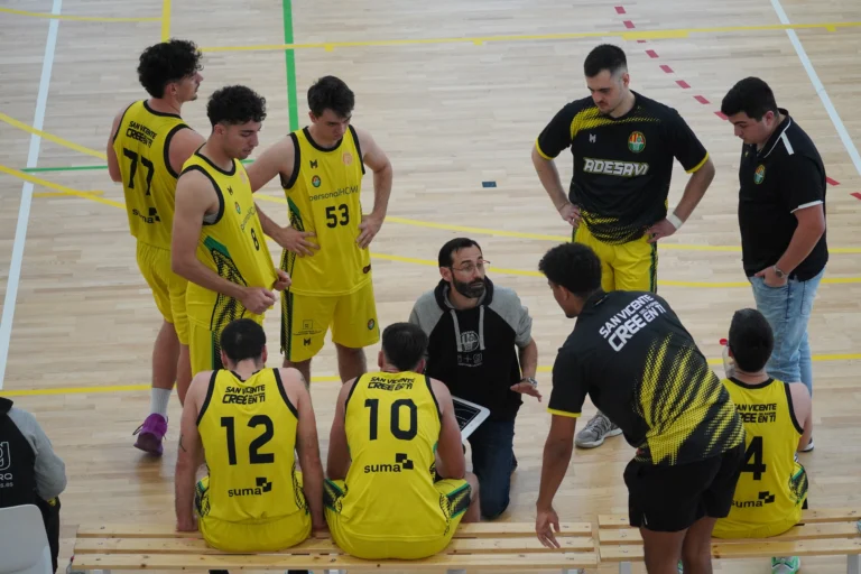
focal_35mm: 129
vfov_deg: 10.6
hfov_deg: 15.9
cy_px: 287
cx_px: 430
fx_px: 3085
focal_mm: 86
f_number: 5.6
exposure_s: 1/500
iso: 1250
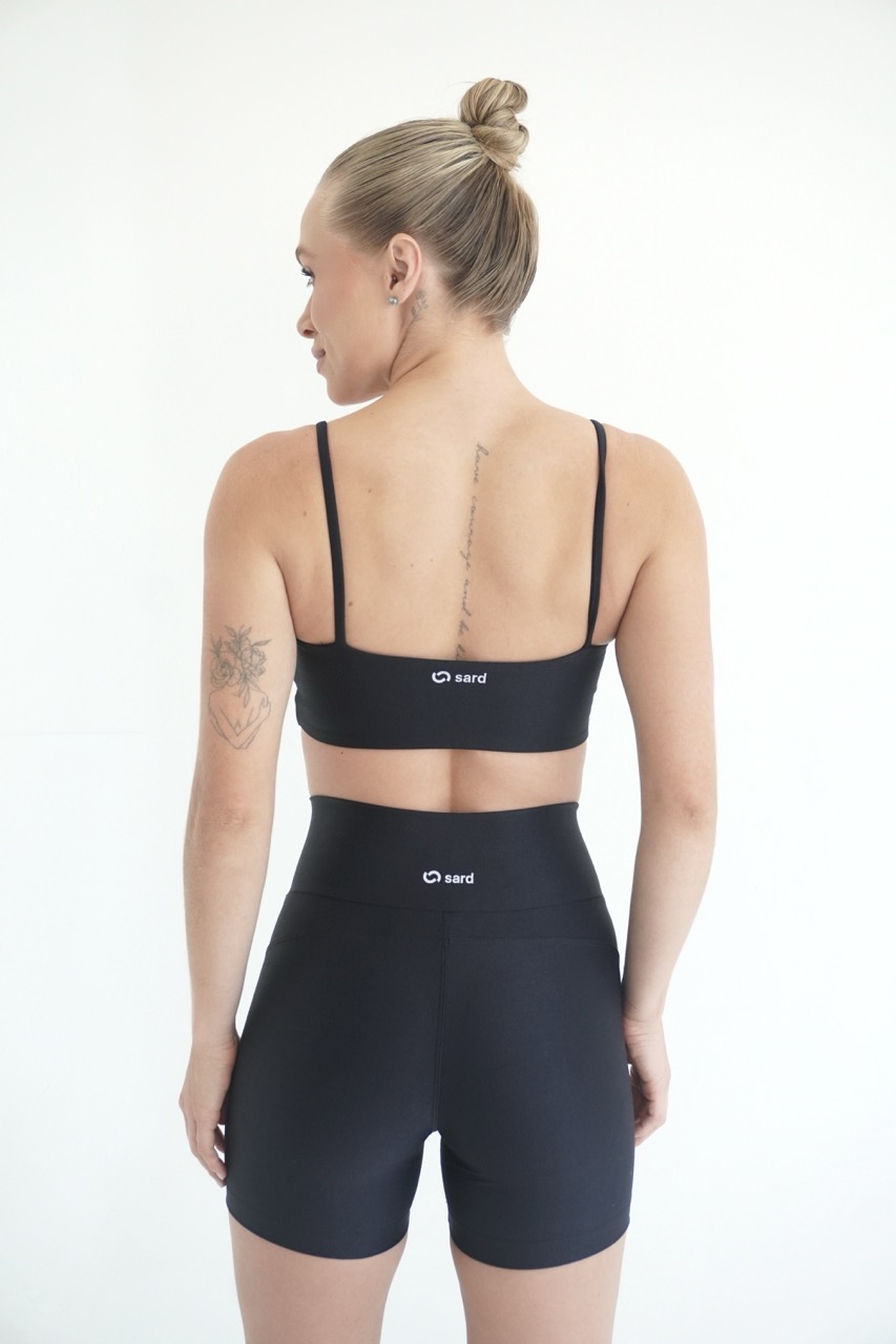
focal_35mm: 45
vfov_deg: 43.6
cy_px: 672
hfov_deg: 29.9
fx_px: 1680
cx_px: 448
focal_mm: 30
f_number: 5.6
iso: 640
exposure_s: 1/160
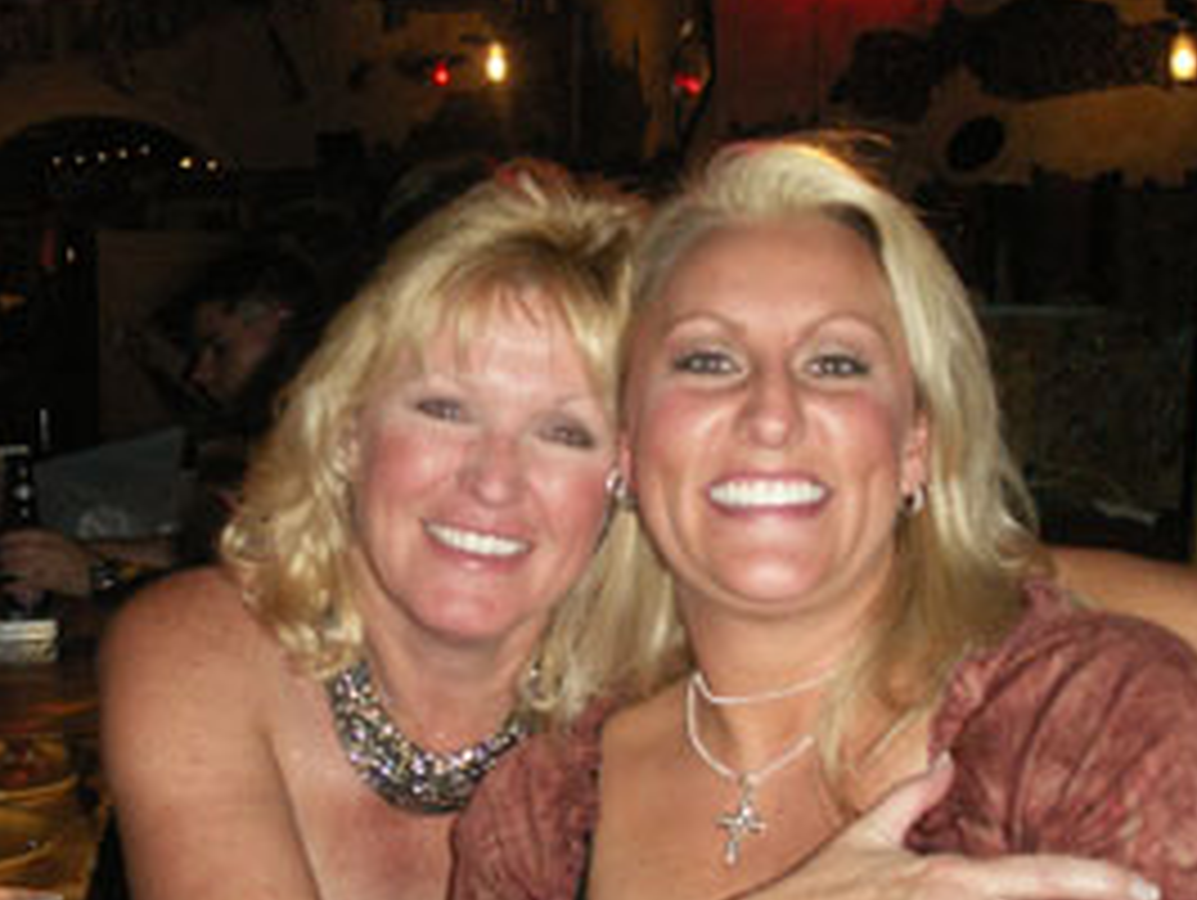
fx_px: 1731
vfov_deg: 29.2
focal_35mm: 50
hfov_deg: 38.2
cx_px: 585
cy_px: 441
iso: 160
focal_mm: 7.7
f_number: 3.5
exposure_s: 1/40
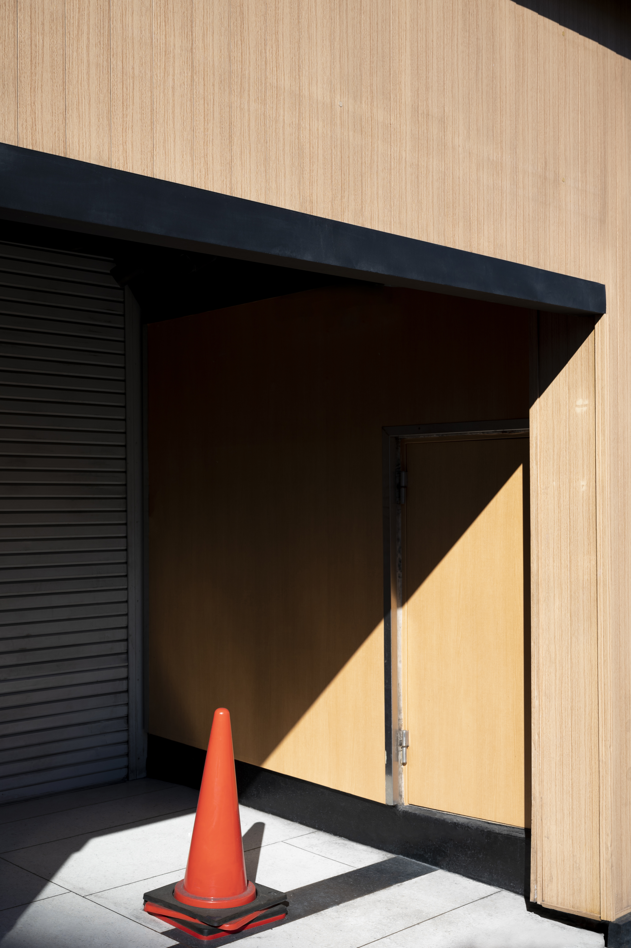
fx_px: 1158
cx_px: 316
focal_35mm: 44
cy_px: 474
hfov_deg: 30.5
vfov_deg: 44.5
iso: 100
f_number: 8
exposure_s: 1/250
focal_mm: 44
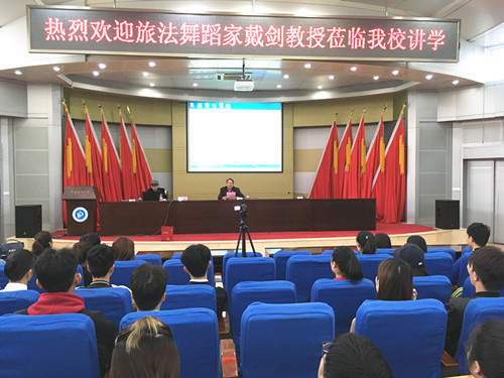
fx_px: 422
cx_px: 252
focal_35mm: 29
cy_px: 189
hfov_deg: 61.7
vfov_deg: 48.2
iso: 200
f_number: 2.2
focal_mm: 4.15
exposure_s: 1/33
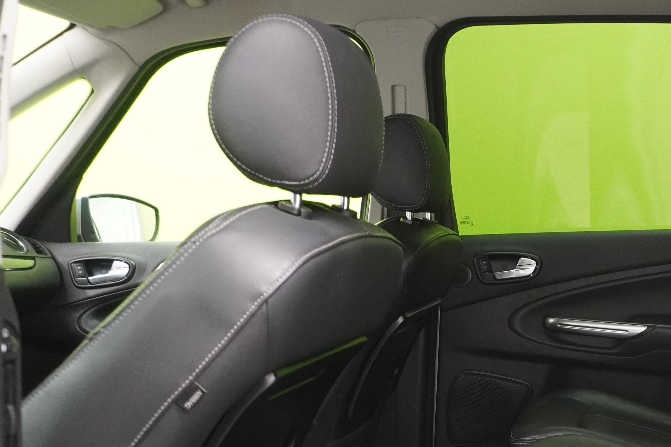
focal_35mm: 49
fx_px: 913
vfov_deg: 26.9
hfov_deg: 37.6
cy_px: 369
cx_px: 609
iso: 2000
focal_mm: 16
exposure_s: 1/30
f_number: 3.5
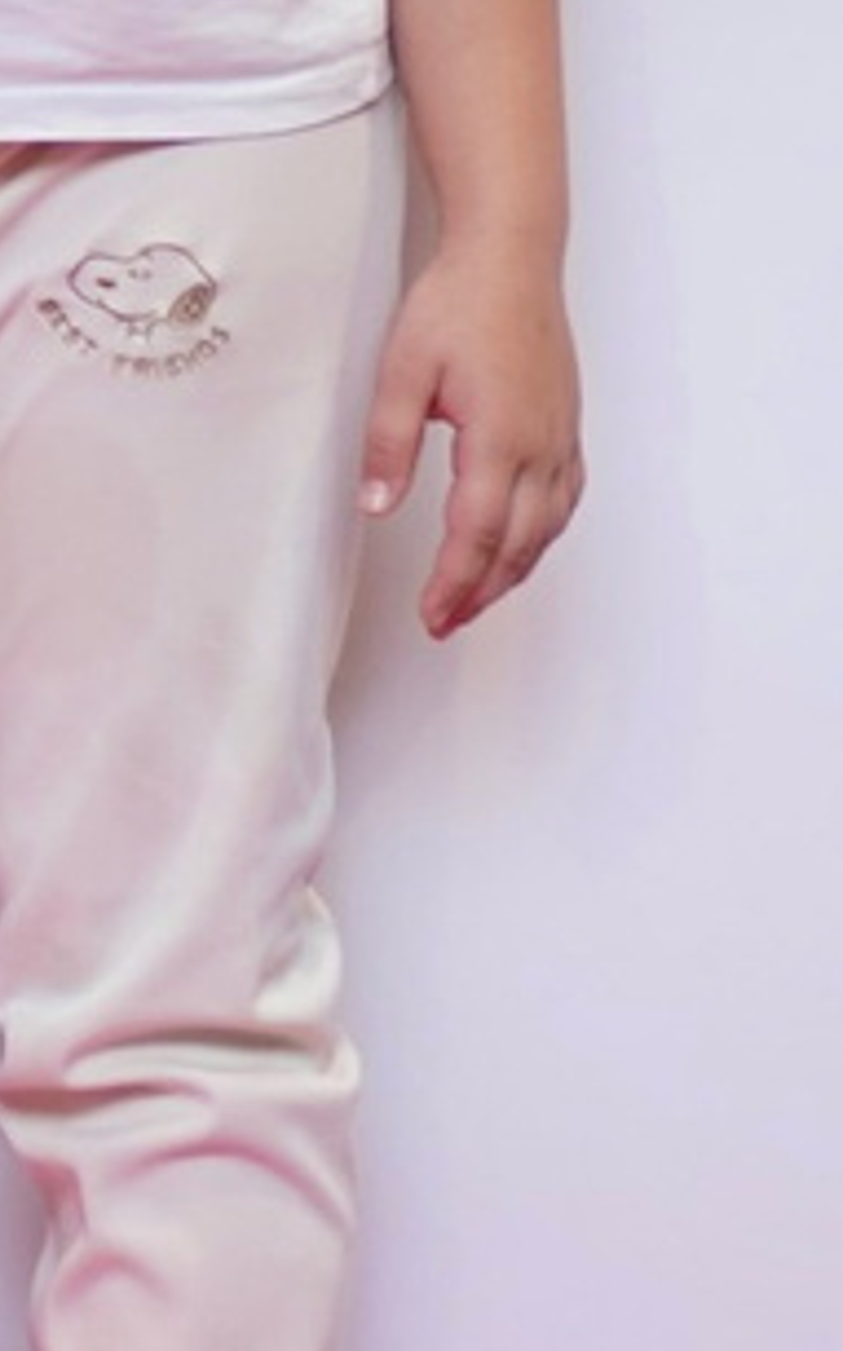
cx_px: -2480
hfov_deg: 5.0
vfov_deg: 8.6
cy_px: -779
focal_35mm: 239
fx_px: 8794
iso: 250
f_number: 2.8
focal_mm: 28
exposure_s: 1/60
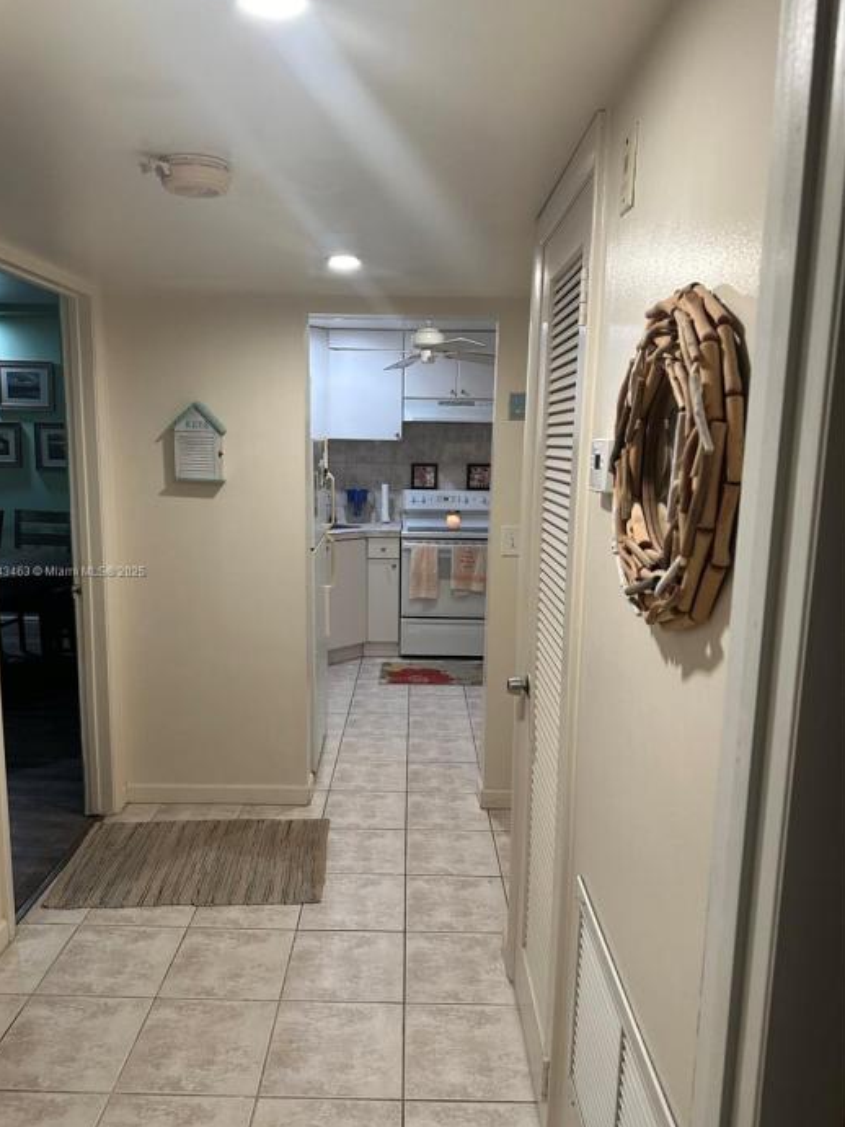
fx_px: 814
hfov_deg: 54.9
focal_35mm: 25
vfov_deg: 69.4
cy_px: 572
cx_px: 406
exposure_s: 1/120
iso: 200
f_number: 1.78
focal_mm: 6.86
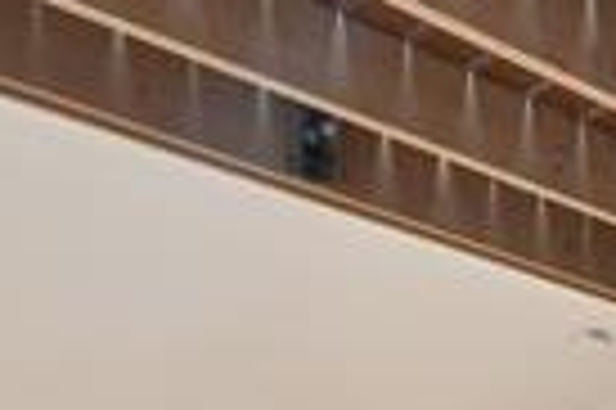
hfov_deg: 24.6
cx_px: 778
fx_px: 1244
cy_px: 743
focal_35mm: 73
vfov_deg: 15.8
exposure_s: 1/15
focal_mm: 10.4
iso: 800
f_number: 8
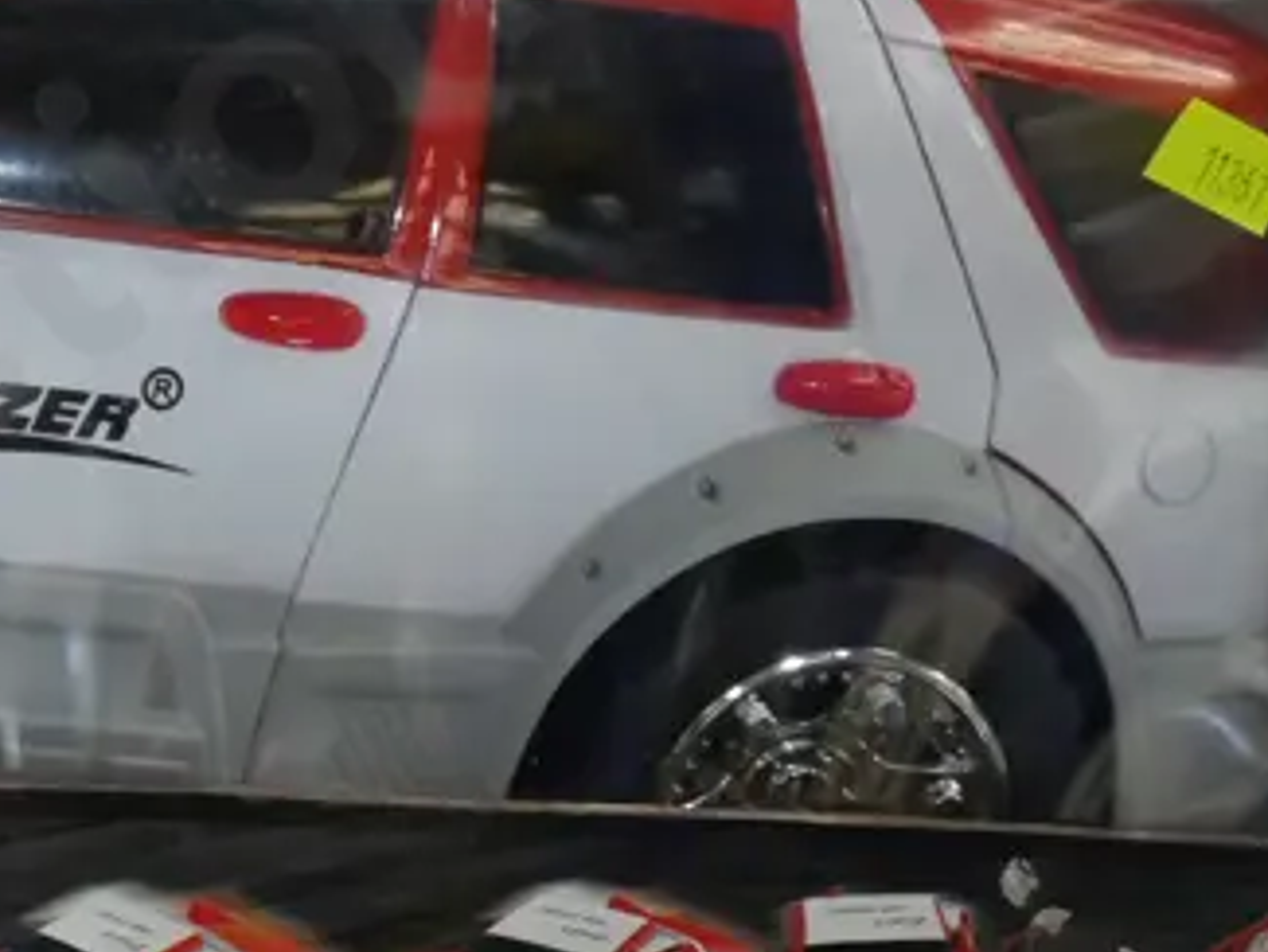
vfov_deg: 13.8
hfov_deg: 17.6
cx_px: -203
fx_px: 3921
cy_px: 472
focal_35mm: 107
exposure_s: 1/60
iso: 2500
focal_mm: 17
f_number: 5.6
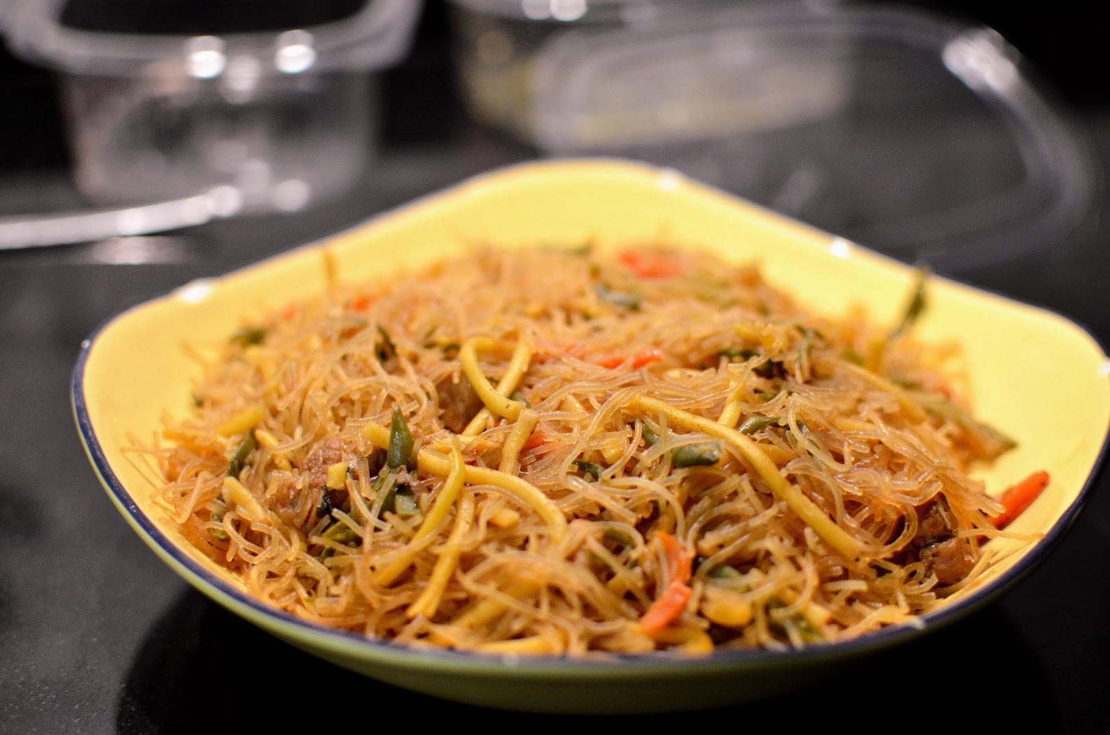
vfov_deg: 25.6
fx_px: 1616
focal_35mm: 52
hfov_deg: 37.9
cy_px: 368
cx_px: 555
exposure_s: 1/100
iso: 800
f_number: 2.5
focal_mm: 35
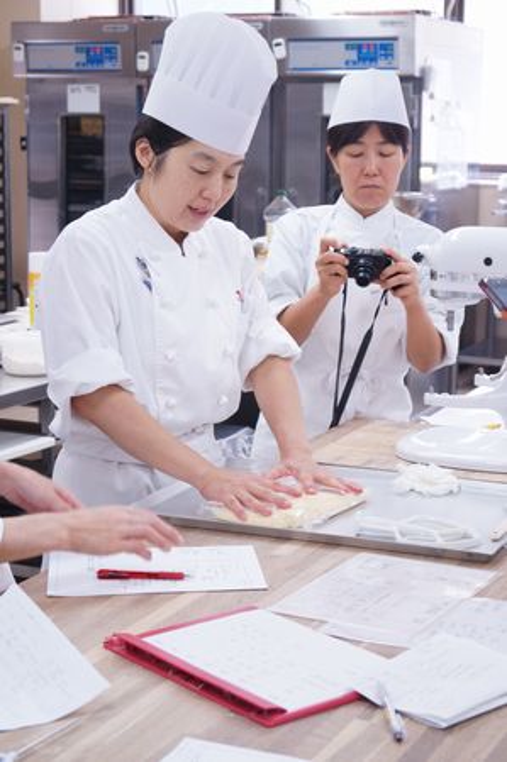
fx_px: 1588
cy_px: 381
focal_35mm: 75
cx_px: 254
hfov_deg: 18.1
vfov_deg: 27.0
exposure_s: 1/40
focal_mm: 50
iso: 400
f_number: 5.6
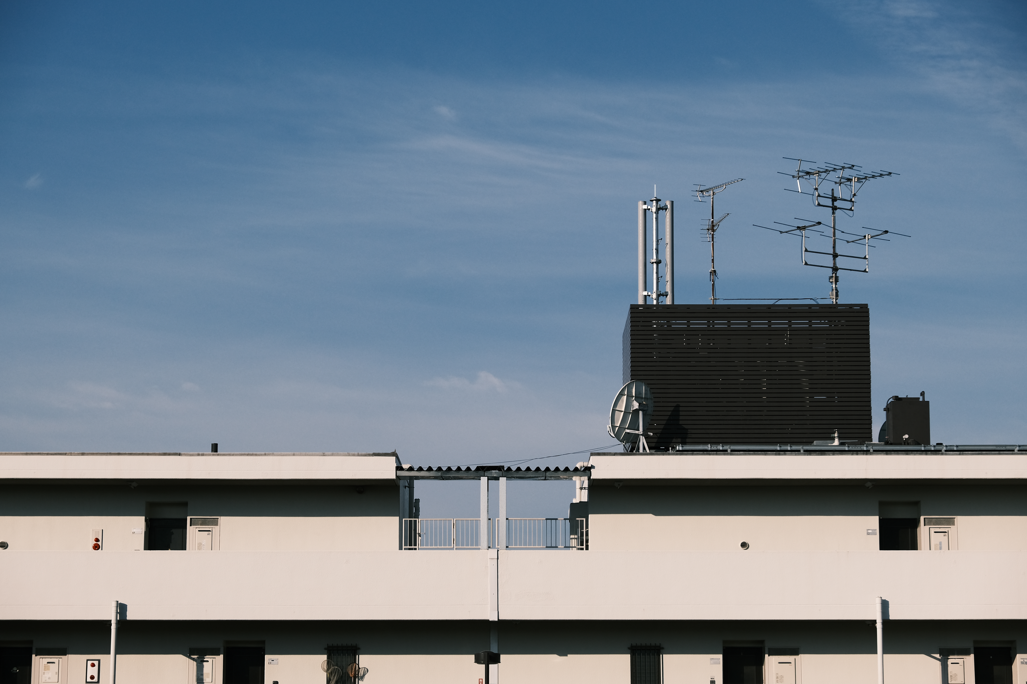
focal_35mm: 83
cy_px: 342
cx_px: 514
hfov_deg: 24.5
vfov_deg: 16.5
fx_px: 2368
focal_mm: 55
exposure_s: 1/2200
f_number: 5.6
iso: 320
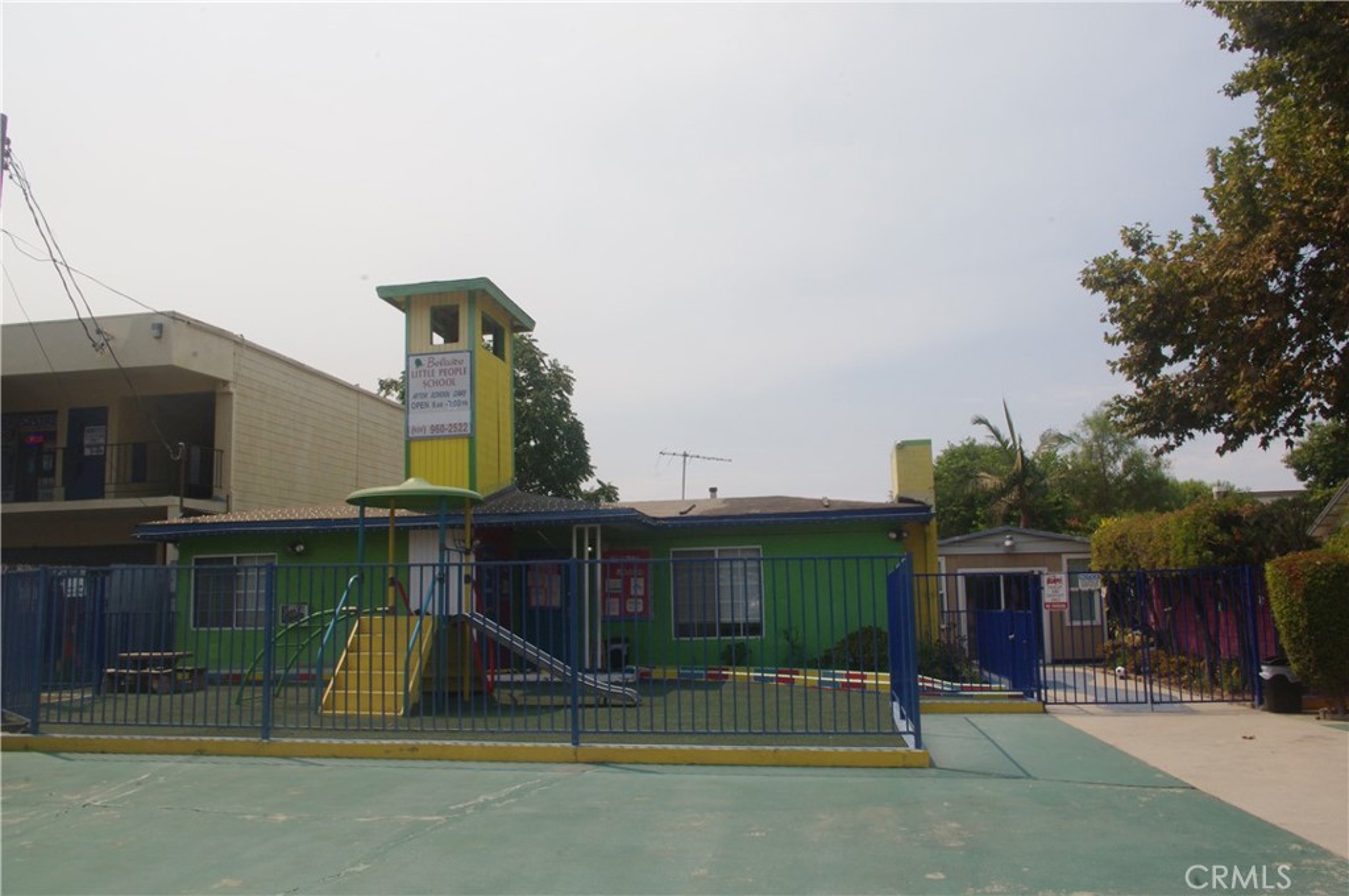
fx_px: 1010
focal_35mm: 27
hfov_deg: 67.4
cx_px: 674
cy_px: 448
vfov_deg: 47.8
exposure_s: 1/180
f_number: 20
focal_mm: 18
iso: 400
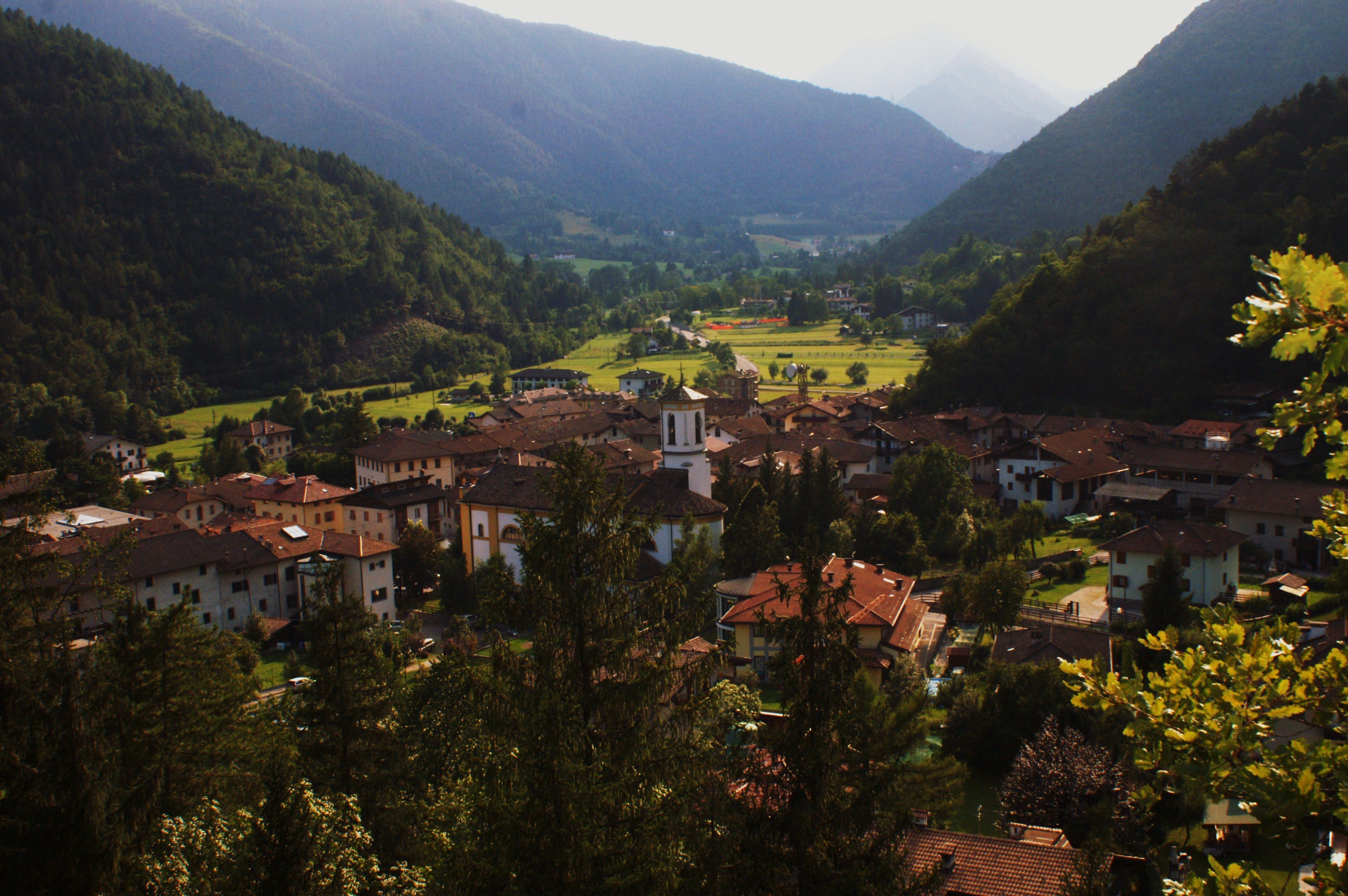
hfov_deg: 46.4
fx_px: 1571
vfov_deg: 31.8
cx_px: 674
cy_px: 448
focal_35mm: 42
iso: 1600
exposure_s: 1/160
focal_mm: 28
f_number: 14
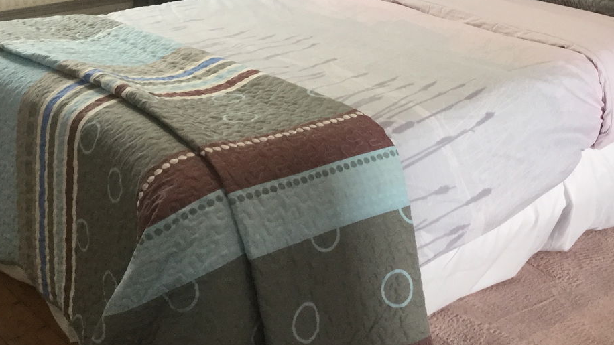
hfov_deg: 35.0
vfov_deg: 19.7
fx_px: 960
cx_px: 421
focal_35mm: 59
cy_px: -10
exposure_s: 1/33
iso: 100
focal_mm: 3.3
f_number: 2.4
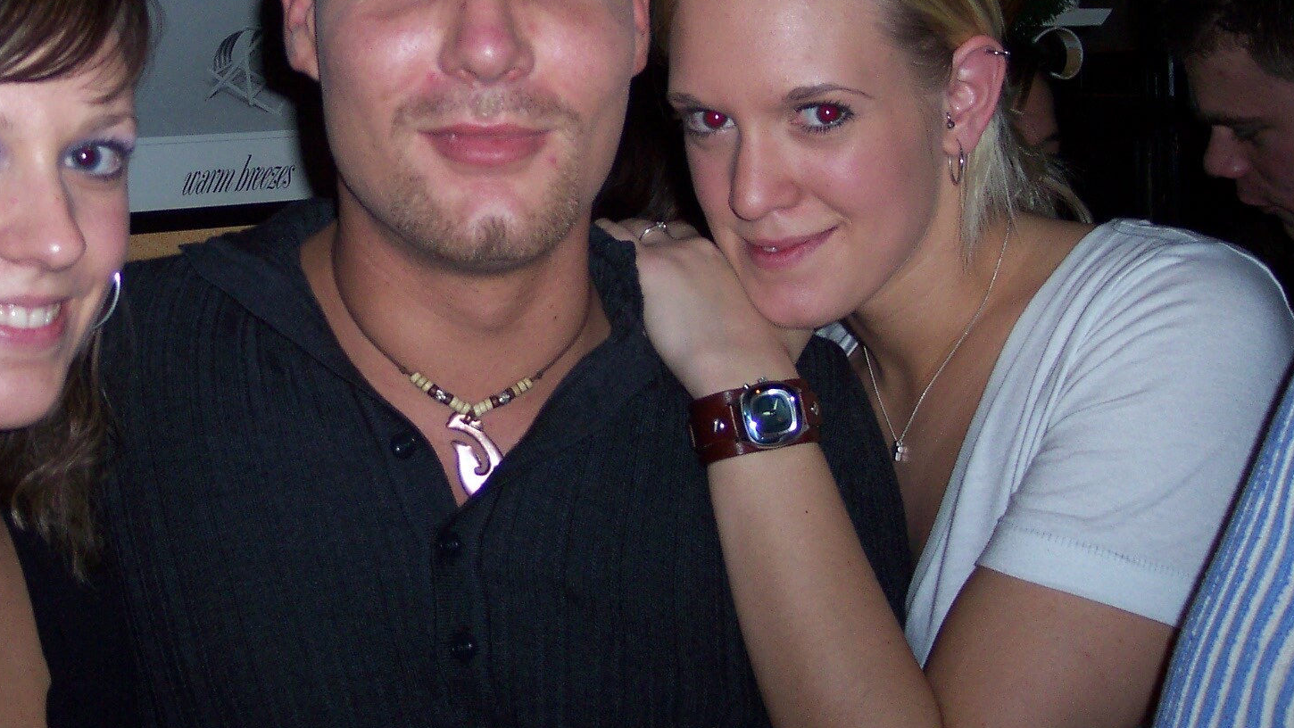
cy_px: 174
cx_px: 411
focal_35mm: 58
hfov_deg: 35.6
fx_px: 1990
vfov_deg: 20.6
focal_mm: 8
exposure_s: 1/30
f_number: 2.8
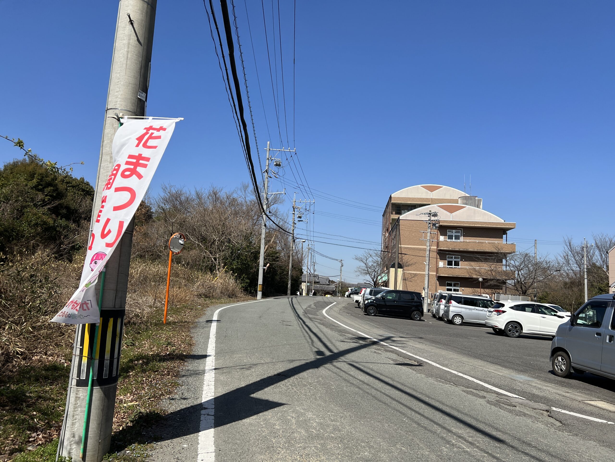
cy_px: 231
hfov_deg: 67.3
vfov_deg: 53.1
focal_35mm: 26
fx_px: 462
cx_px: 308
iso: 50
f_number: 1.5
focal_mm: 5.7
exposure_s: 1/5319
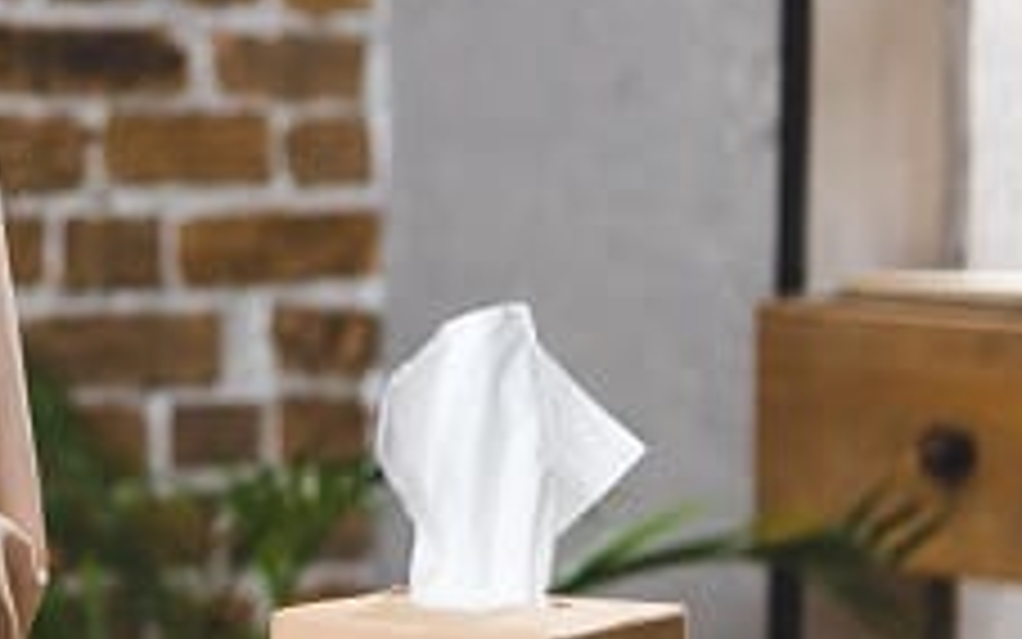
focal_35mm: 148
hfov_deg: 13.6
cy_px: 297
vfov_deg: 8.9
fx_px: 4123
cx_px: -275
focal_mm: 55
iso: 125
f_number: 3.5
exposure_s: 1/200
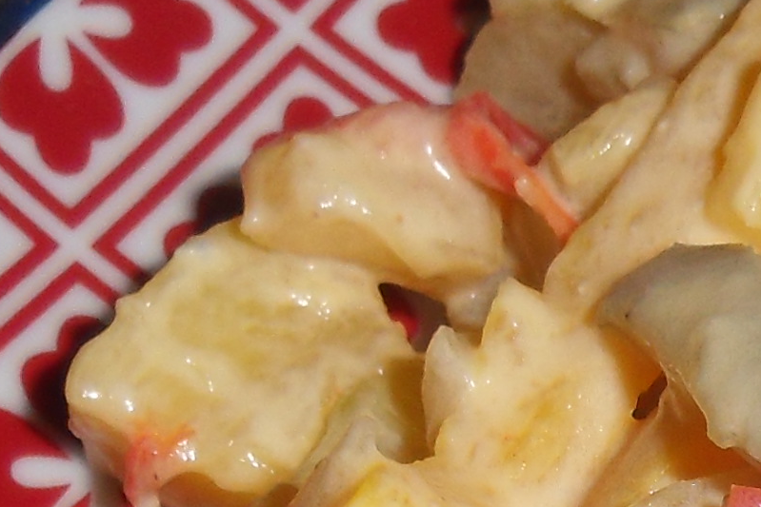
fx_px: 2643
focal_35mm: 125
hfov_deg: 15.9
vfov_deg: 10.8
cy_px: 634
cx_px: 873
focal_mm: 4.2
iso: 100
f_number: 7.5
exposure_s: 1/45
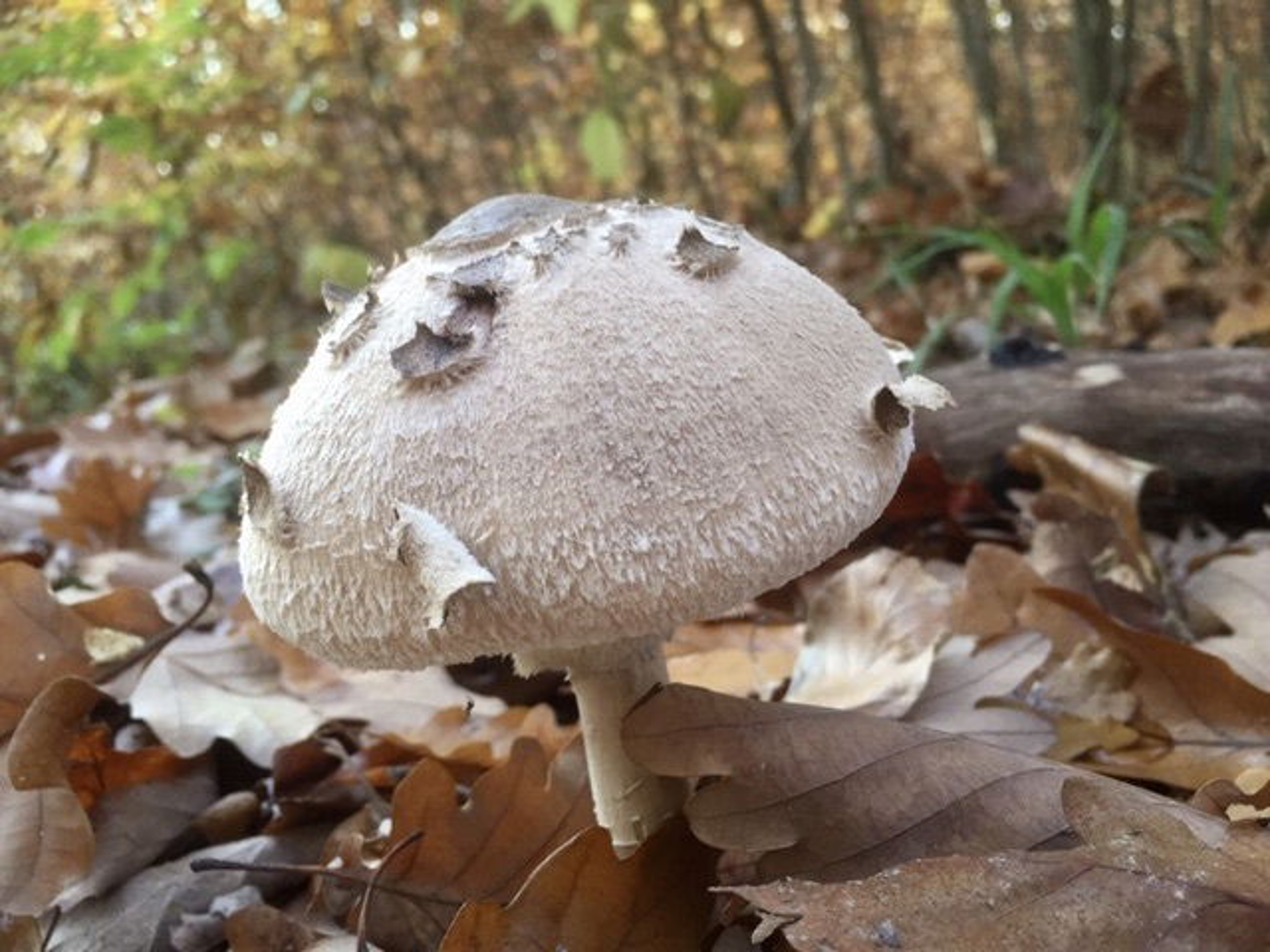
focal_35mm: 29
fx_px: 1064
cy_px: 476
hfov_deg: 61.7
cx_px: 635
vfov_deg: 48.2
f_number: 2.2
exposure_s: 1/33
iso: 64
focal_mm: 4.15
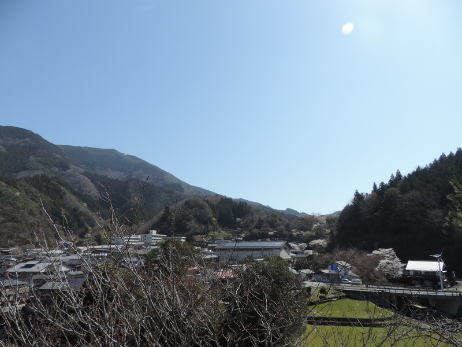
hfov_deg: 71.6
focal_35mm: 24
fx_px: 320
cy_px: 174
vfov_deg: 56.8
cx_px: 231
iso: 80
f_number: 3
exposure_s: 1/1250
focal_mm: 4.3
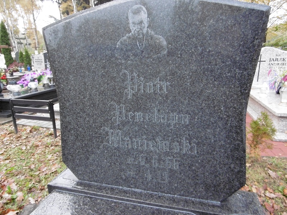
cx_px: 144
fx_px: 199
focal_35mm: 24
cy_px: 108
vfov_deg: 56.8
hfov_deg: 71.6
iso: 320
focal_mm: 4.3
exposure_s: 1/80
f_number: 3.1
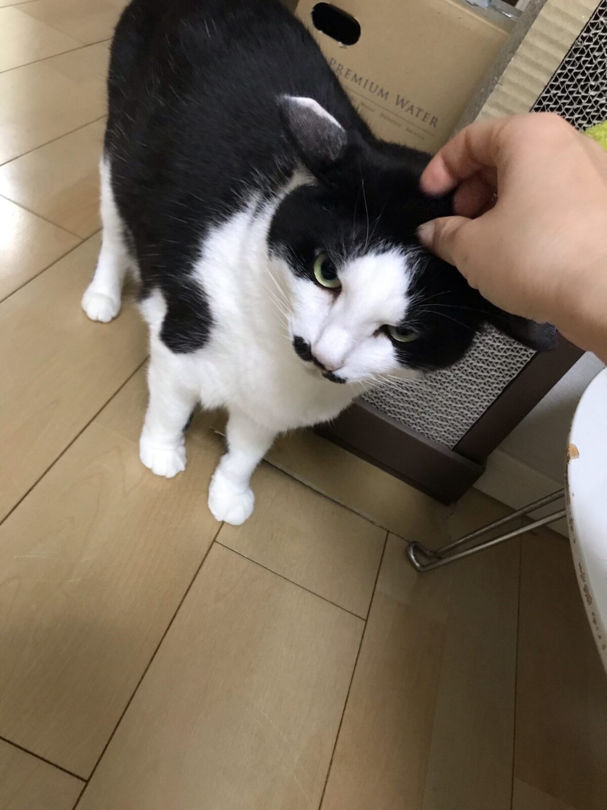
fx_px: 655
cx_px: 304
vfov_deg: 63.4
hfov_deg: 49.7
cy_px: 405
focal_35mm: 28
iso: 100
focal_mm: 3.99
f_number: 1.8
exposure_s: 1/15
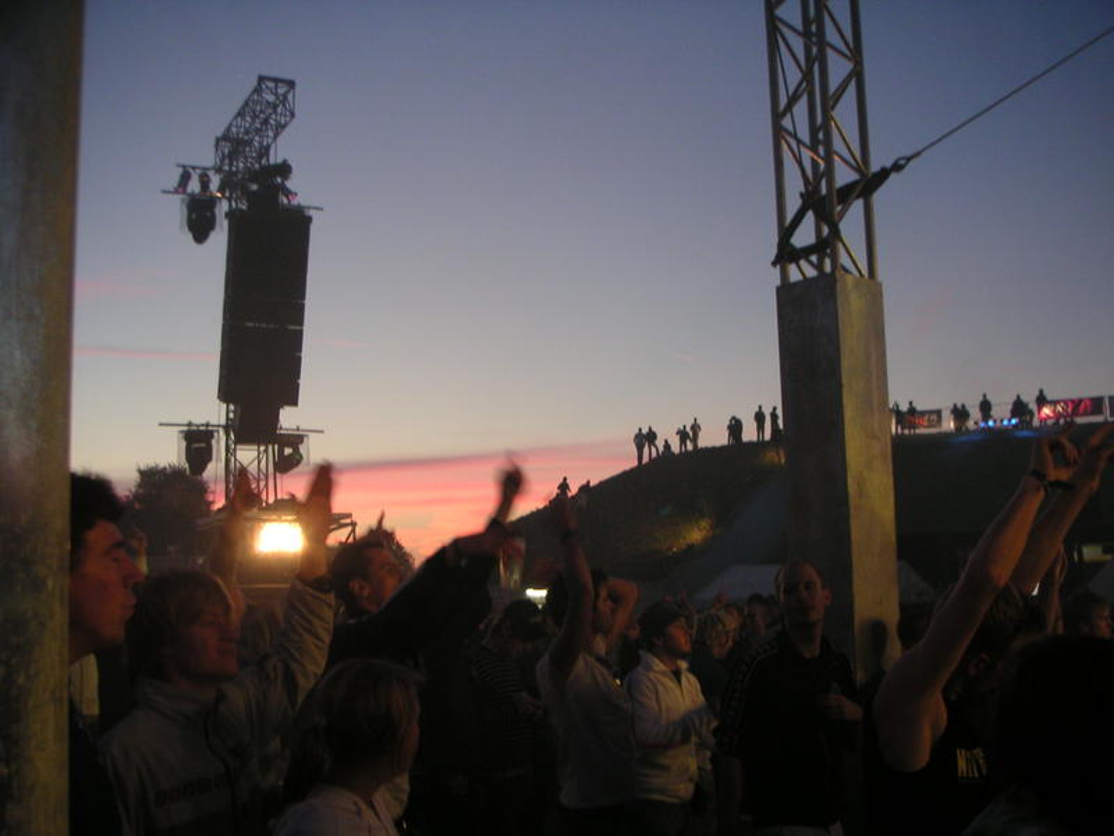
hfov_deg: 49.0
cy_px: 418
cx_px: 557
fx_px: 1223
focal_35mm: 38
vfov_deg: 37.7
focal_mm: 6
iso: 100
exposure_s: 1/30
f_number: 2.8
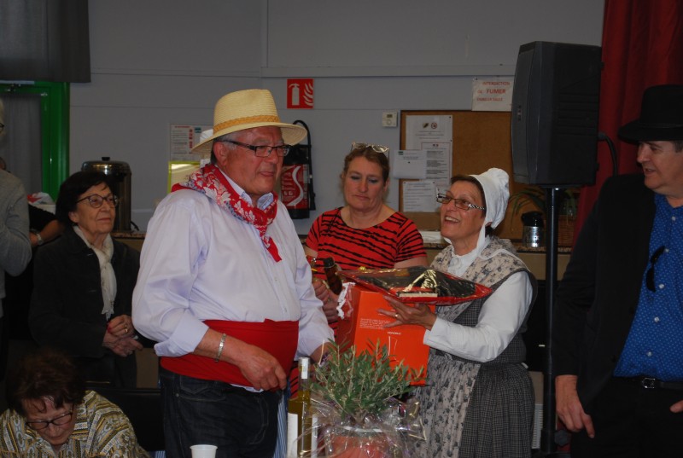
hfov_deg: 24.6
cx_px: 342
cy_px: 229
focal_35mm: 82
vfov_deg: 16.6
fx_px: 1568
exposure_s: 1/60
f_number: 5.6
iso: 320
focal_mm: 55
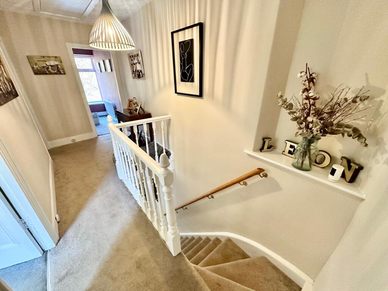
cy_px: 146
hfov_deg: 102.1
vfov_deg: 85.7
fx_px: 157
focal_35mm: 14
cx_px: 194
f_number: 2.2
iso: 500
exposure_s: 1/60
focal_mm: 2.22
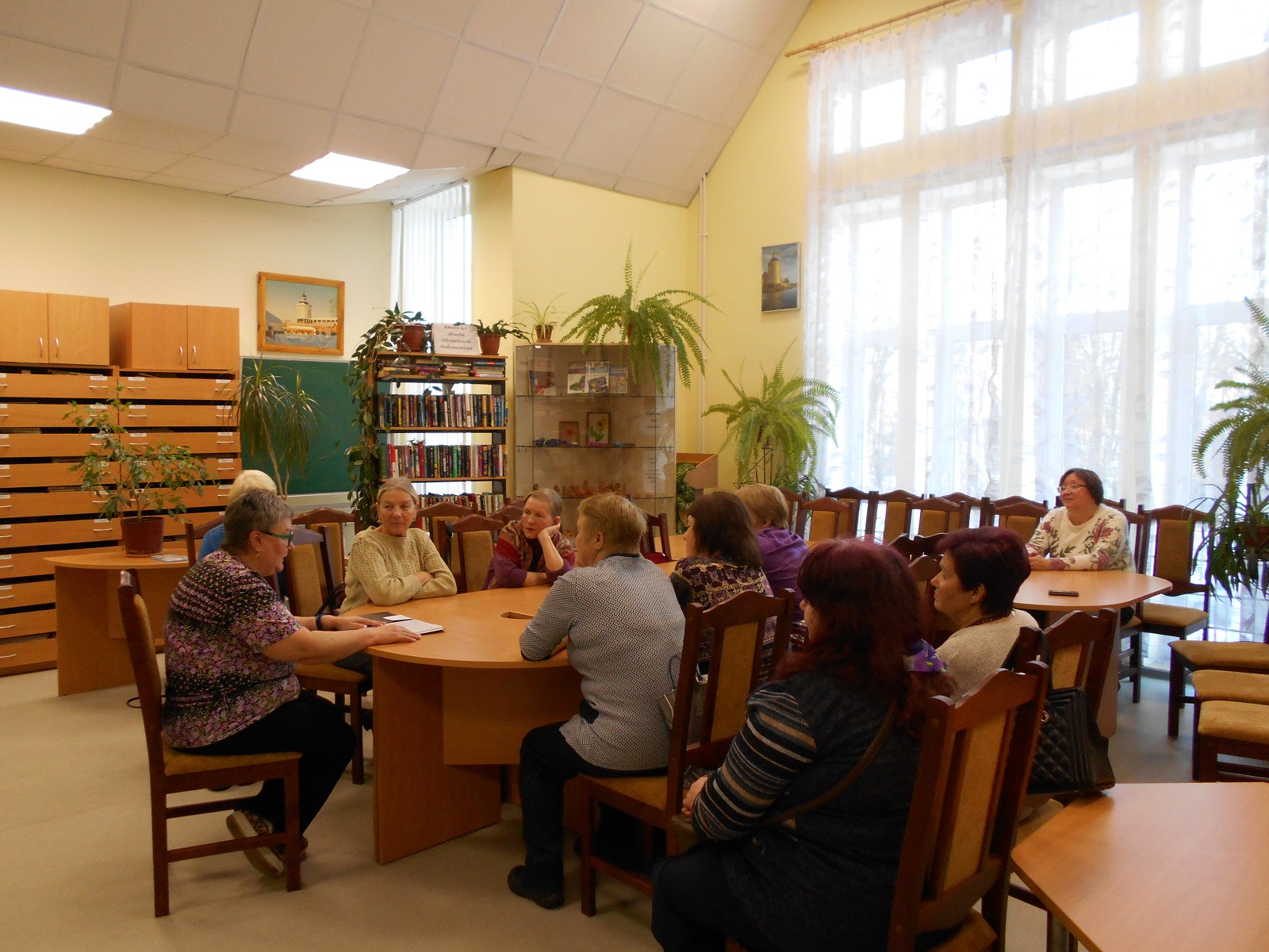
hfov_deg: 67.3
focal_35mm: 26
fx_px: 953
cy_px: 476
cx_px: 634
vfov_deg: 53.1
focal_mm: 4.6
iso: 220
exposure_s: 1/30
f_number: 3.2
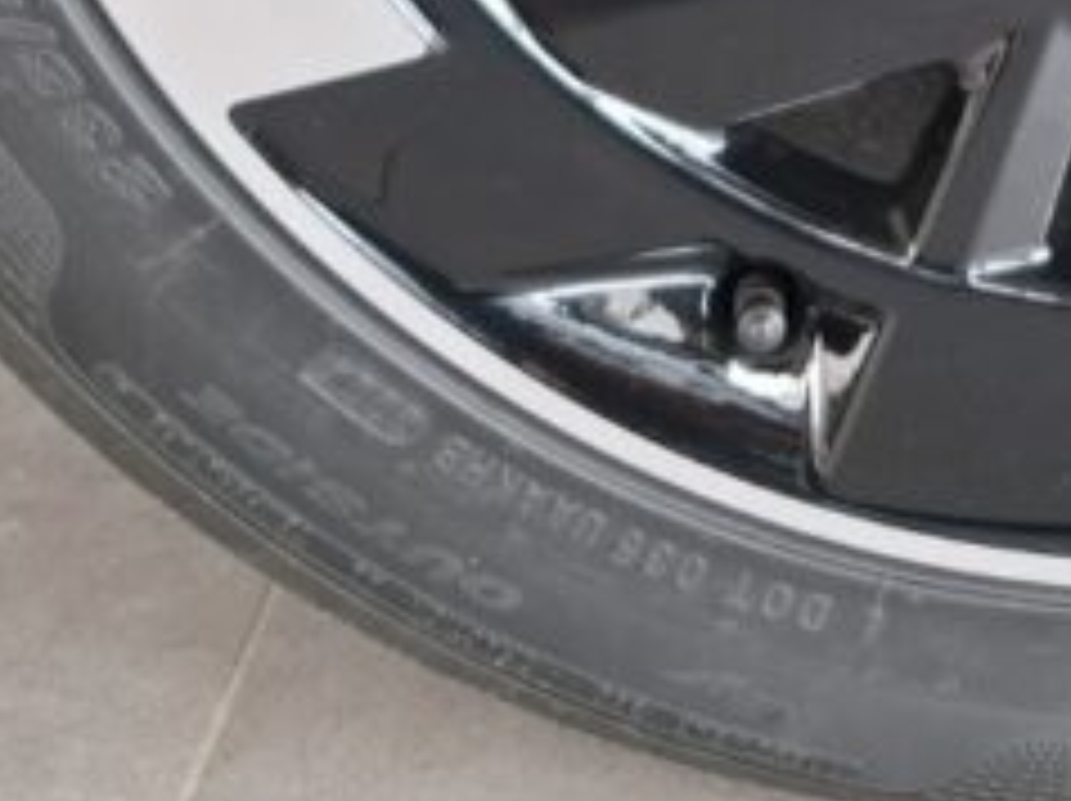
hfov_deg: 19.0
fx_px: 3060
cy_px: -774
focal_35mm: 99
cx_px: 1206
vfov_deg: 13.0
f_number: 1.8
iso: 250
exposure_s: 1/33
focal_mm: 5.54
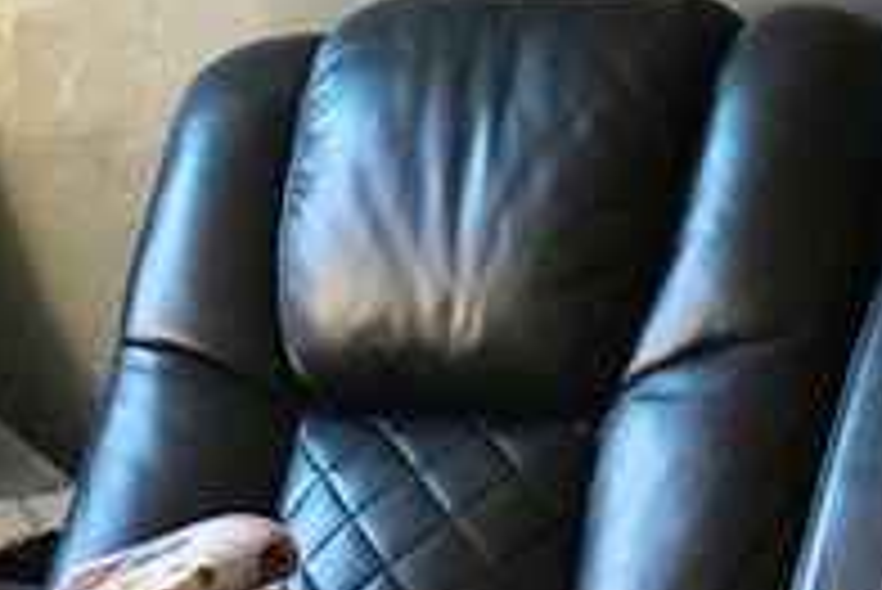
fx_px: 4217
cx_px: 414
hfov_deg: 11.9
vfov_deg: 7.7
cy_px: 1191
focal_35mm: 172
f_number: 2.8
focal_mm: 33
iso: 6400
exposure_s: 1/25
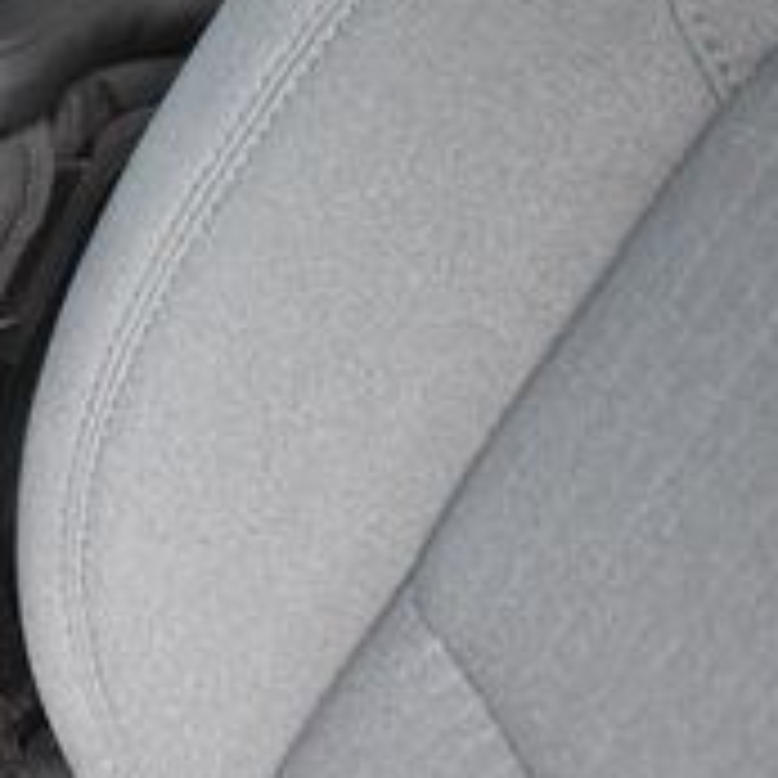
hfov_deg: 17.7
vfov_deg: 19.5
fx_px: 2161
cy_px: -79
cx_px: -468
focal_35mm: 85
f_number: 3.5
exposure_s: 1/125
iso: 1100
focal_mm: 18
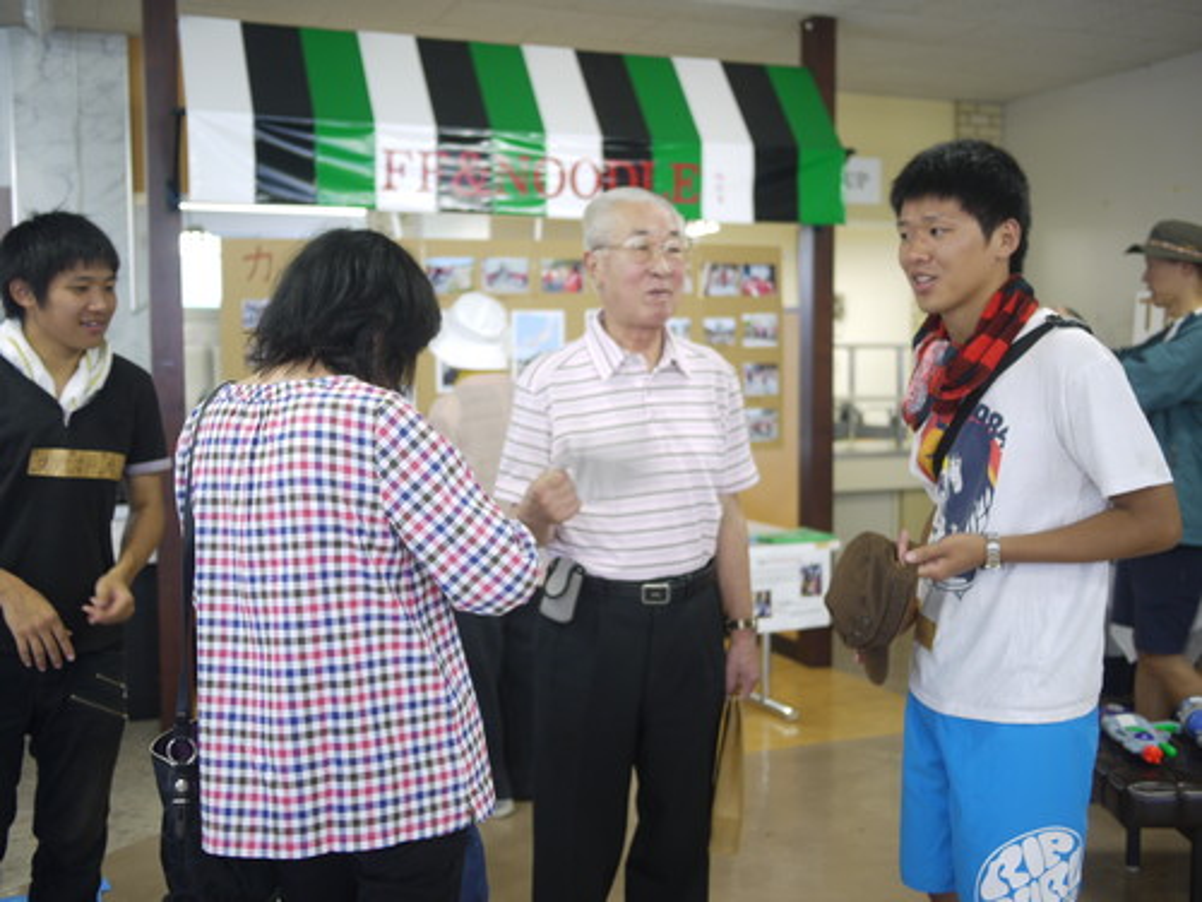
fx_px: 1389
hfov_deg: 46.8
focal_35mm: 40
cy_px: 451
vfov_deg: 36.0
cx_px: 601
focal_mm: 20
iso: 125
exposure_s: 1/30
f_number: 1.7
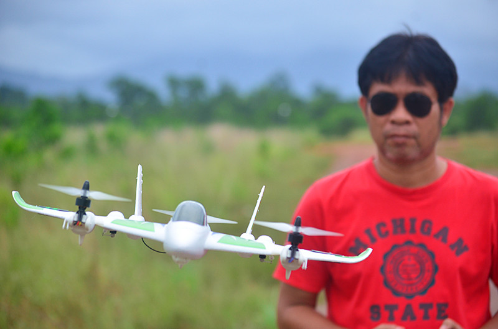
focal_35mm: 129
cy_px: 164
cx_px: 249
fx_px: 1780
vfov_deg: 10.6
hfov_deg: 15.9
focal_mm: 86
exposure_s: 1/320
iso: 400
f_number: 5.6
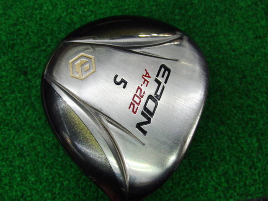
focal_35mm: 37
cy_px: 100
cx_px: 134
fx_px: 286
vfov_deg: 38.7
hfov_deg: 50.1
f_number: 3.6
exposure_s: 1/80
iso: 320
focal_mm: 6.42
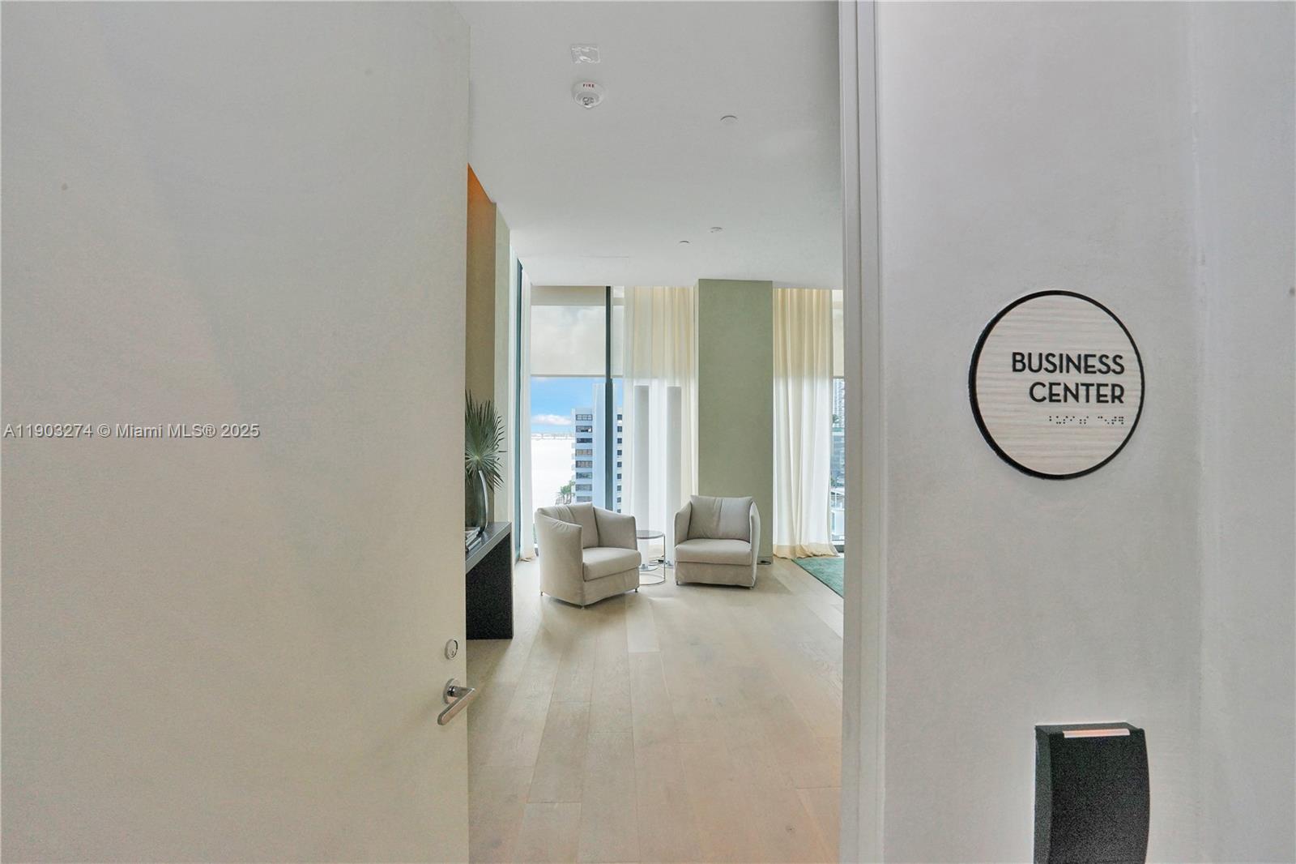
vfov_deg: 73.7
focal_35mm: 16
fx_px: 576
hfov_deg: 96.7
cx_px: 648
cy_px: 432
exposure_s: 1/200
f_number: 13
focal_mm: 16
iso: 500
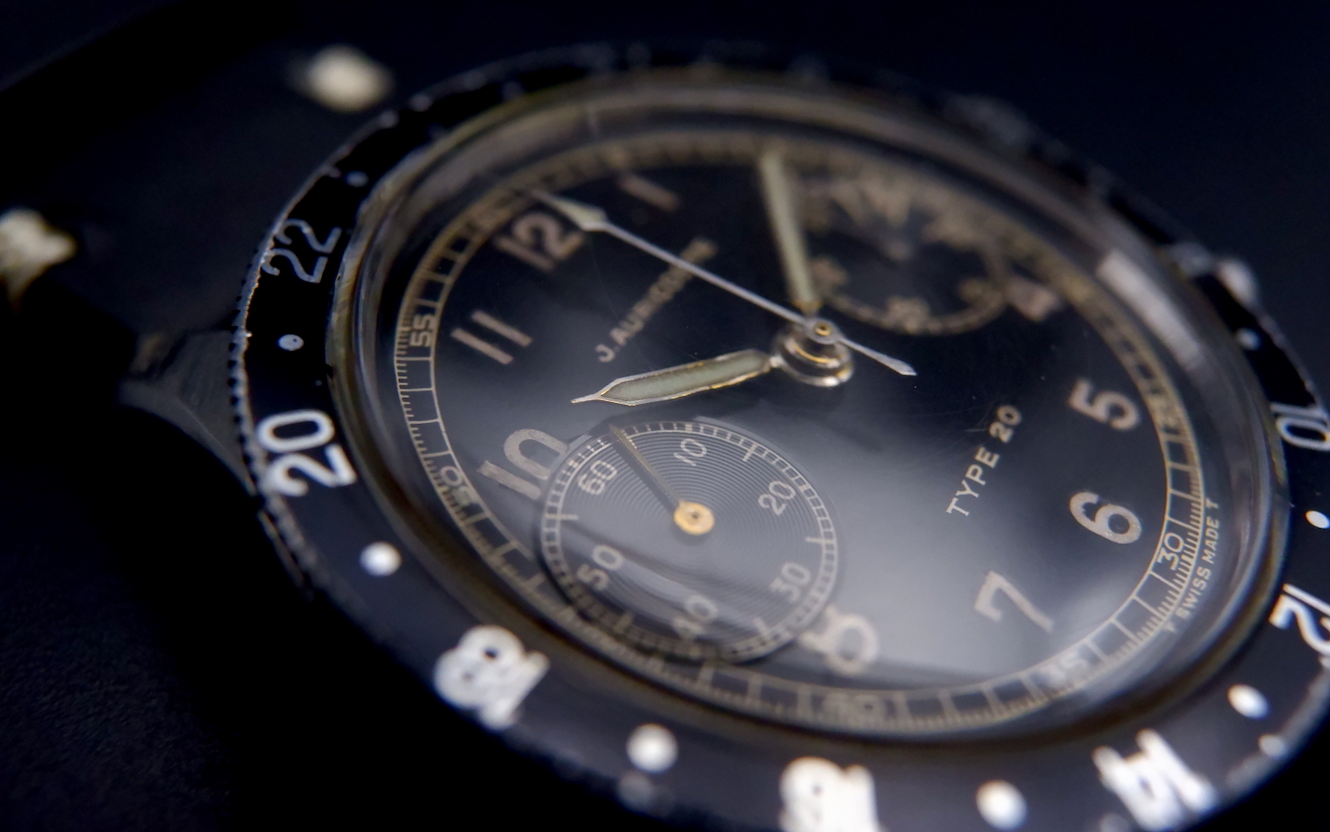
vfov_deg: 44.5
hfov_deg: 66.5
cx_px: 655
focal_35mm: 28
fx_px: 1015
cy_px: 424
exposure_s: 1/4000
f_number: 5.6
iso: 6400
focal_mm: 18
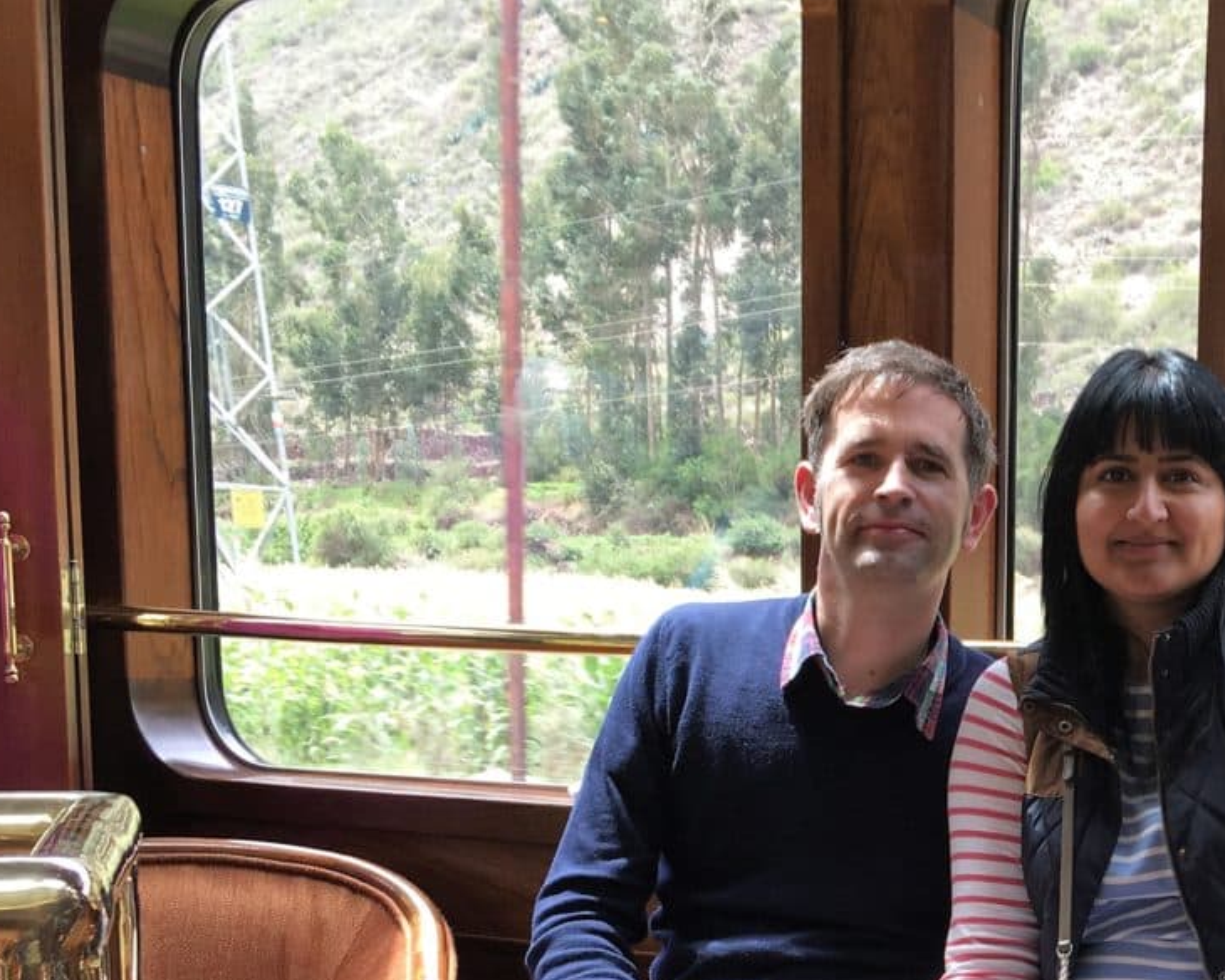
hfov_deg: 57.1
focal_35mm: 31
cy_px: 502
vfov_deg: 47.1
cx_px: 648
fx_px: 1124
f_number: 2.2
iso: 25
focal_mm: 4.15
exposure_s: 1/120
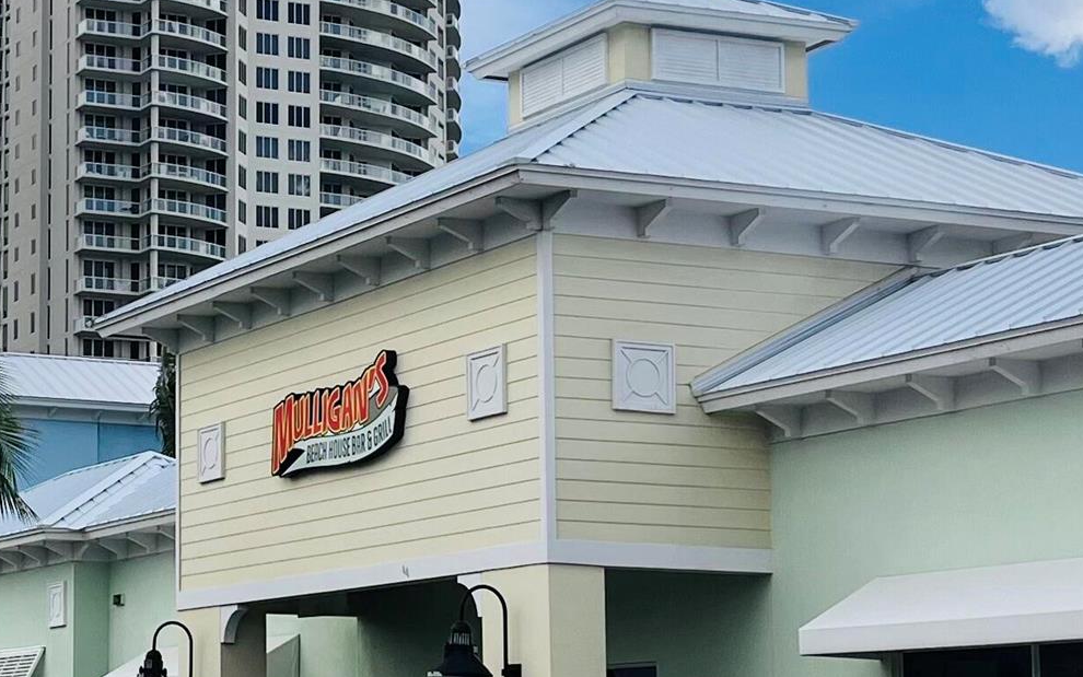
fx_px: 1683
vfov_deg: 22.7
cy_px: 252
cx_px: 178
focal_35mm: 57
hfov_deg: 34.3
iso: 50
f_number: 1.6
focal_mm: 5.1
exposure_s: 1/5076
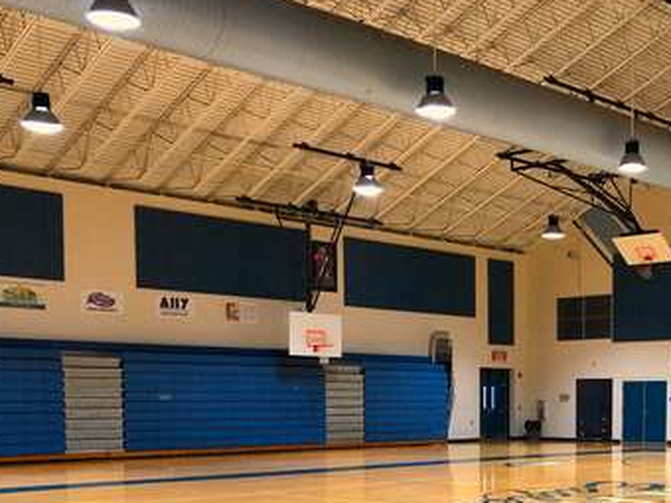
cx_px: 518
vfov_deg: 25.6
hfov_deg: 34.1
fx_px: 1066
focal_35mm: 55
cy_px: 469
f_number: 1.8
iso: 32
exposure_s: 1/20
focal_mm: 4
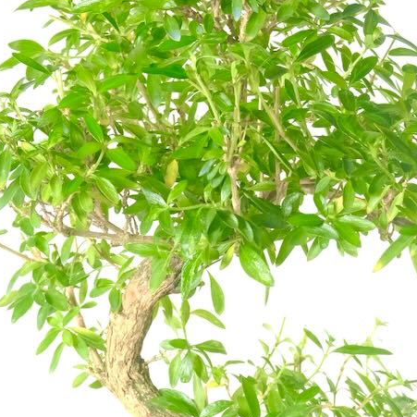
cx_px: 191
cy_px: 458
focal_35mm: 256
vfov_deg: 6.8
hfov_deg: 6.8
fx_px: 3489
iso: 1600
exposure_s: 1/30
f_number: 8
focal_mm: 70.5
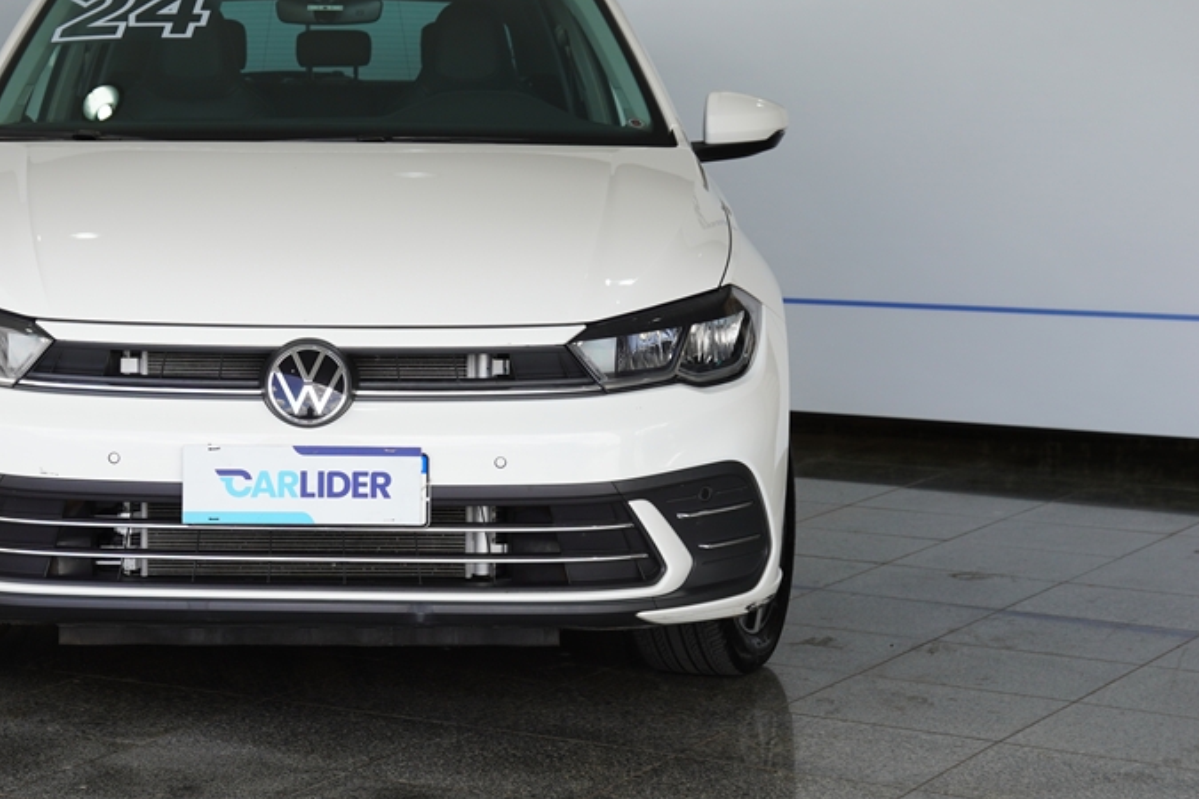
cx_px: 313
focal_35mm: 91
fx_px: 3031
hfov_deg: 22.2
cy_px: 289
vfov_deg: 15.0
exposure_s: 1/100
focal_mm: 40
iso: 100
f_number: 5
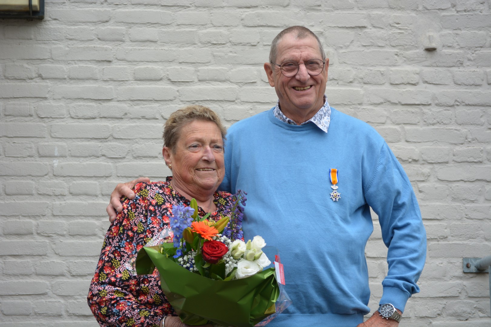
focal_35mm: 105
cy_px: 164
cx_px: 246
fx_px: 1432
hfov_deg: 19.5
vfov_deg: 13.0
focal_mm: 70
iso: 200
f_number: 7.1
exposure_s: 1/200
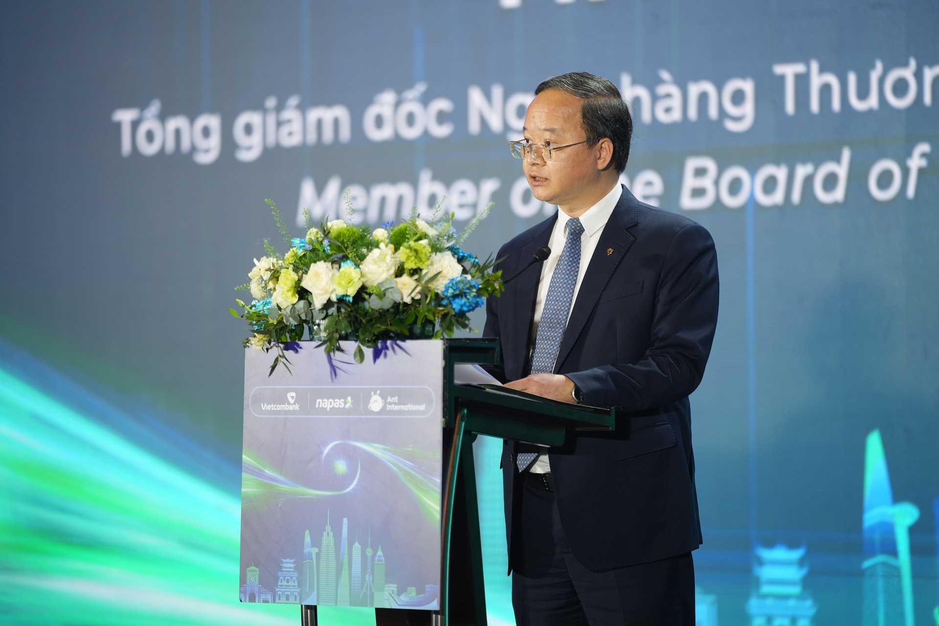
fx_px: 4502
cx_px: 470
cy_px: 313
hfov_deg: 11.9
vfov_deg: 8.0
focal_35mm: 173
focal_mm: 172.6
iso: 250
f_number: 2.8
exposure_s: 1/160
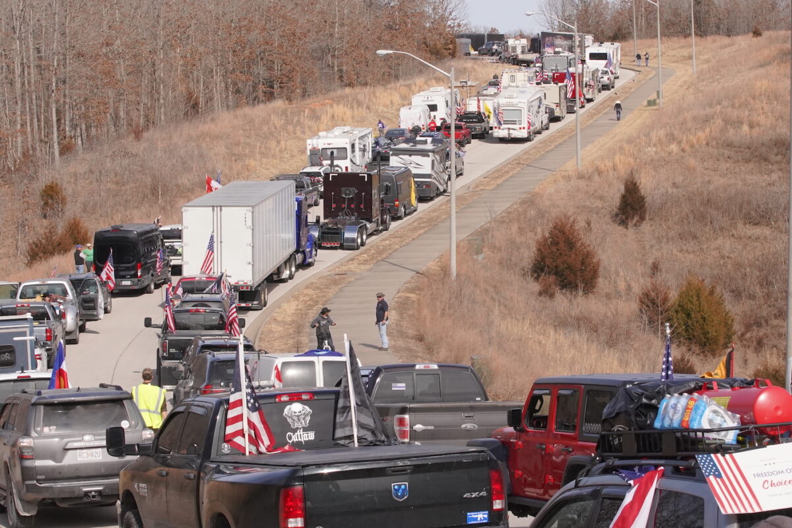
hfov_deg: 19.5
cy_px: 264
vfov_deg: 13.0
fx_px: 2310
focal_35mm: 105
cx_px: 396
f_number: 16
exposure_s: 1/1600
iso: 3200
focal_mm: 70
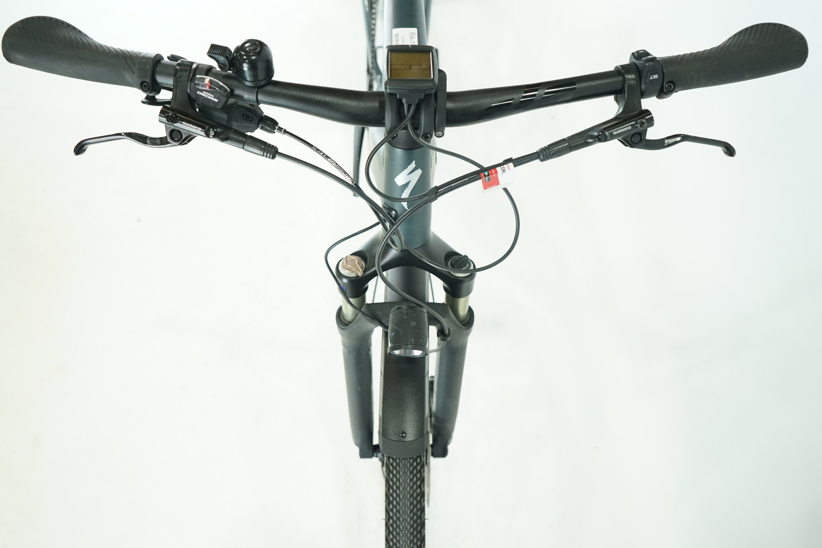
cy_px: 274
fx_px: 708
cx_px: 411
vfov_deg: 42.3
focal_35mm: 31
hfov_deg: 60.3
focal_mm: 31
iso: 2500
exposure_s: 1/200
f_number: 5
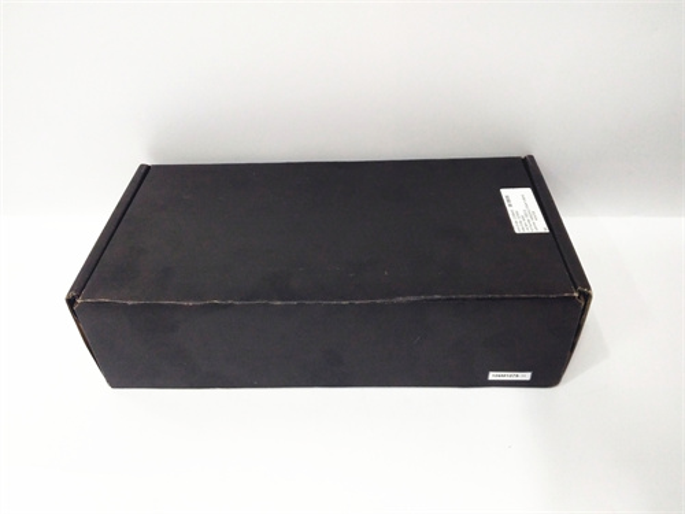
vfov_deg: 51.4
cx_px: 342
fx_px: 534
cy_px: 257
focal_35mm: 27
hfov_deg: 65.3
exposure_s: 1/33
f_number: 2
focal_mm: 3.79
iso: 517
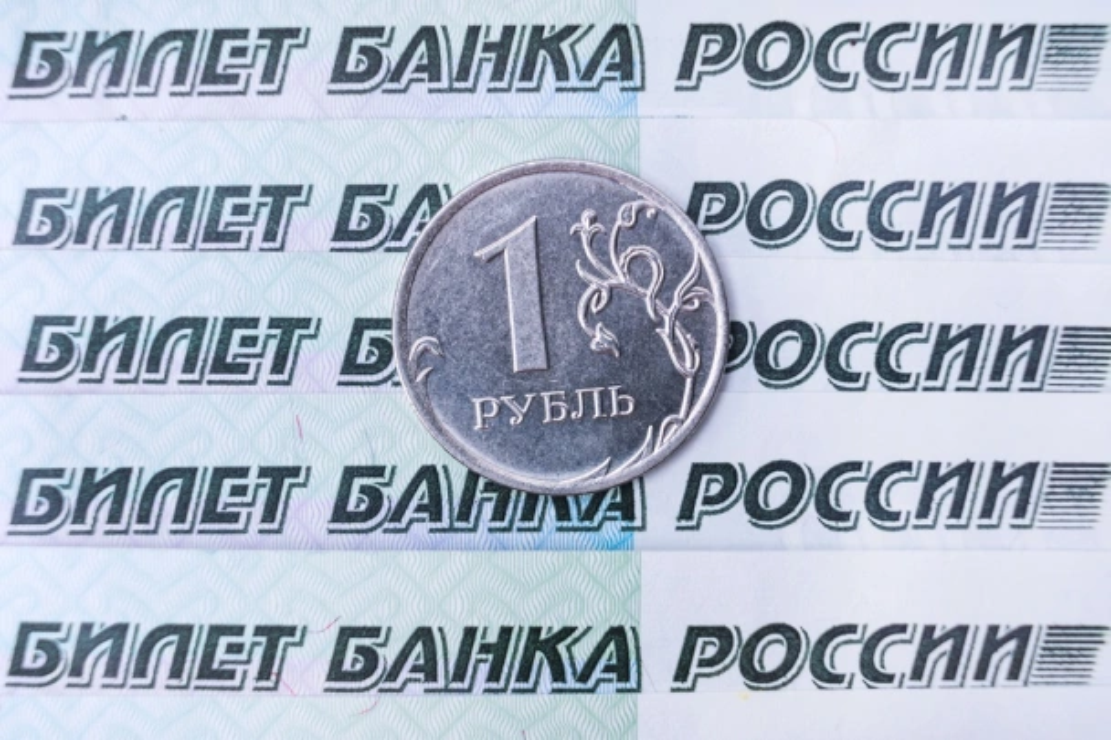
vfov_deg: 13.0
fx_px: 3239
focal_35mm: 105
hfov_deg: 19.5
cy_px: 370
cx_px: 556
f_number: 9
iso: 160
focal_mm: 105
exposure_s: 1/160
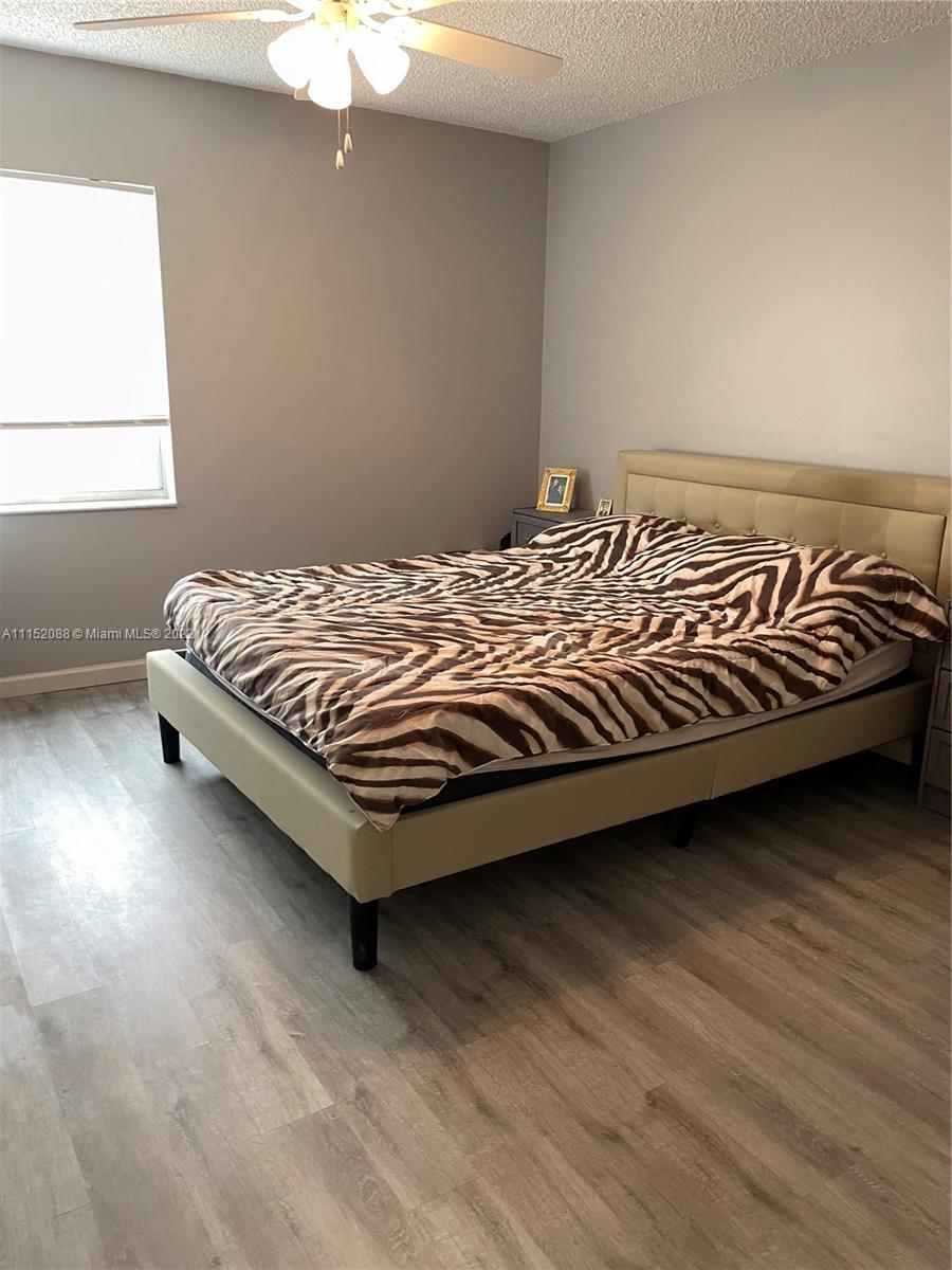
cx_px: 476
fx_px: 953
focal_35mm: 26
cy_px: 635
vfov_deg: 67.3
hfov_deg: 53.1
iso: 125
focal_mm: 4.2
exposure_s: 1/60
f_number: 1.6
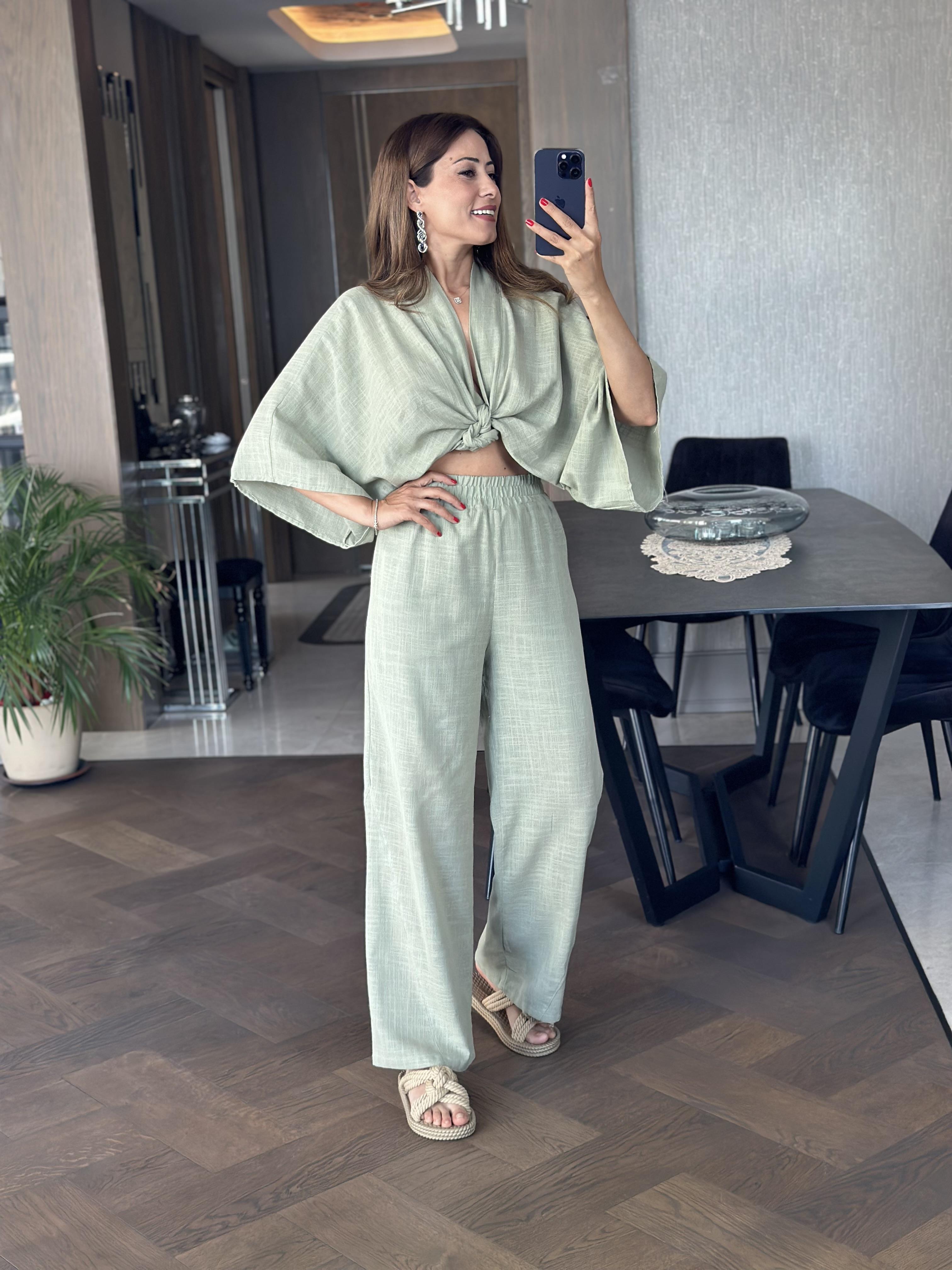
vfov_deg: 39.7
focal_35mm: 48
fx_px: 1760
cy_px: 635
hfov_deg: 30.3
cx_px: 476
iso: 125
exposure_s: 1/98
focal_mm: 6.86
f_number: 1.78
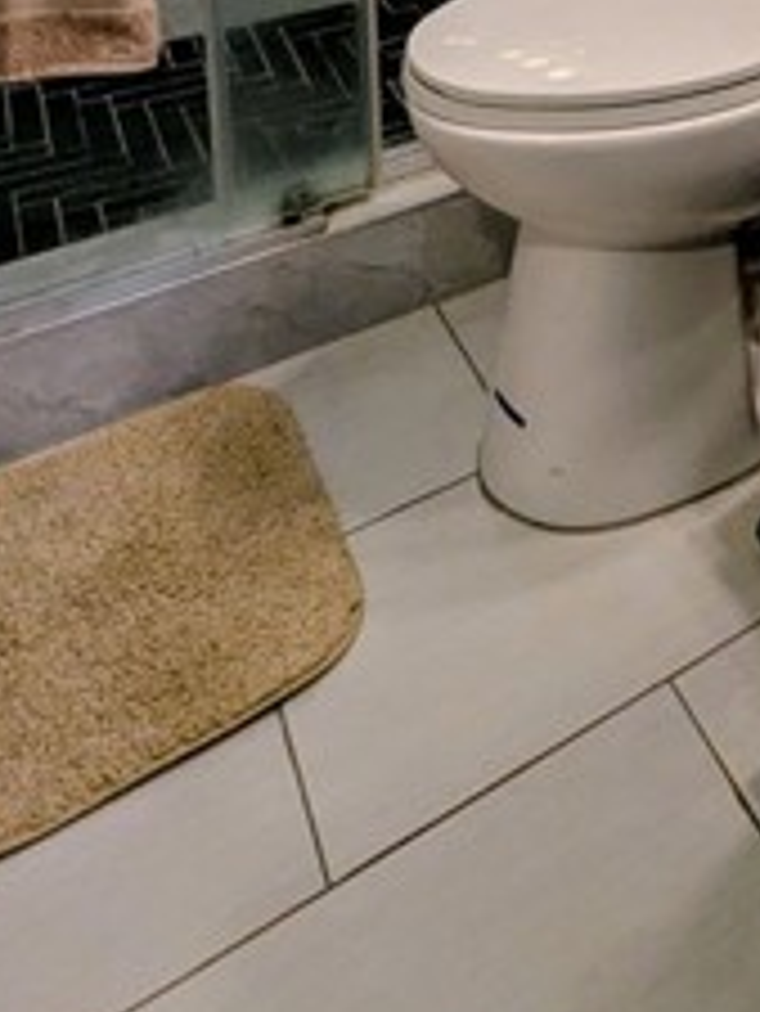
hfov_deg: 35.5
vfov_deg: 33.1
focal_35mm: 37
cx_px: 733
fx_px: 1082
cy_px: -369
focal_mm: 1.95
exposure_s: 1/40
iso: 73
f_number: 2.2
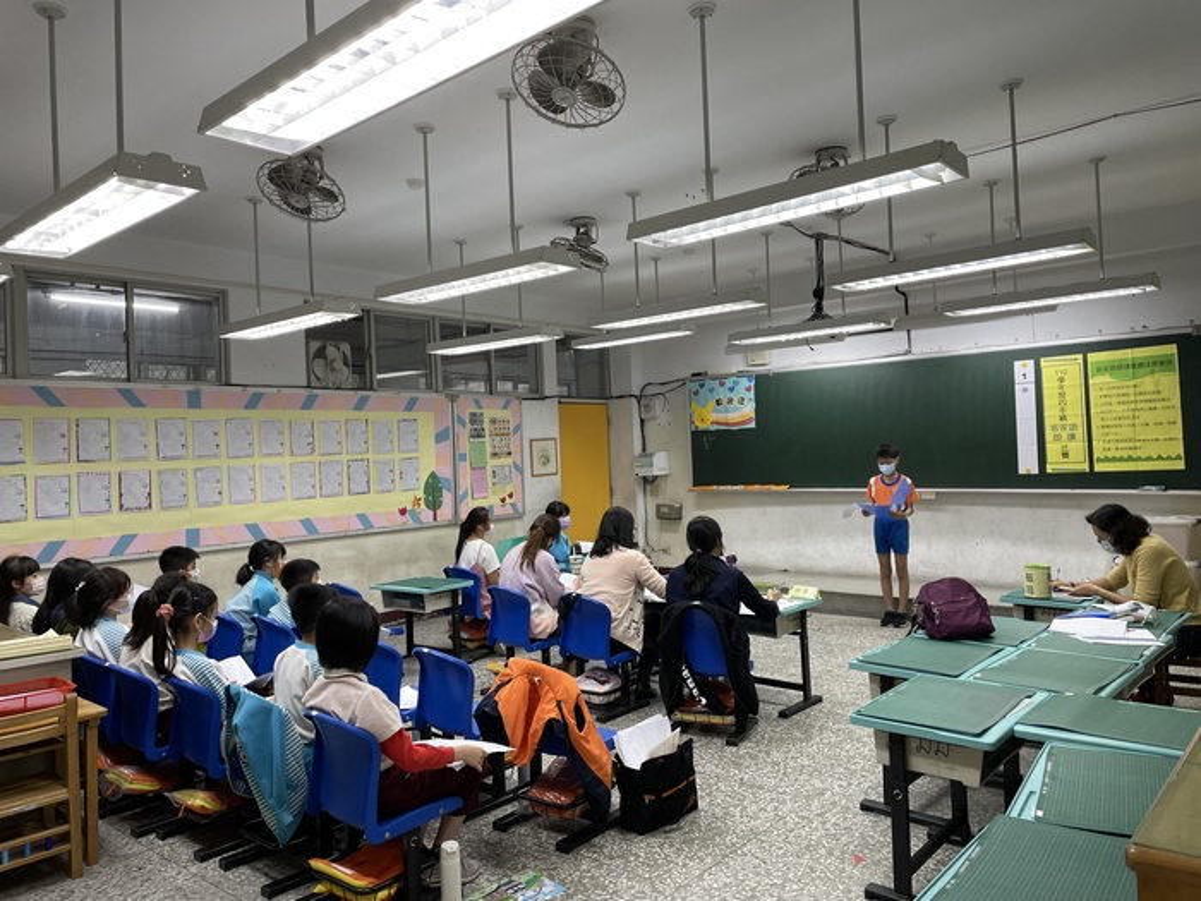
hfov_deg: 67.3
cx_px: 600
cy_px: 450
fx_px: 902
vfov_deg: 53.1
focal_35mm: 26
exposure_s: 1/120
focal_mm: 4.2
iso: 125
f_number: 1.6
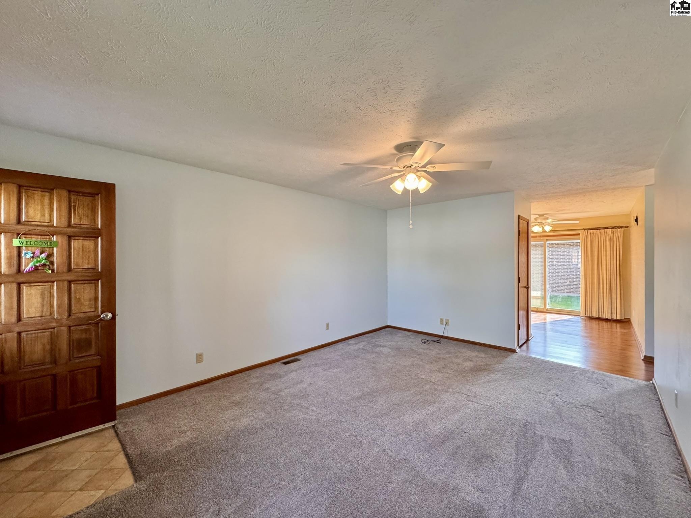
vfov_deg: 85.7
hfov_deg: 102.1
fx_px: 279
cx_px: 346
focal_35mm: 14
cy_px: 259
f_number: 2.2
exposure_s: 1/120
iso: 320
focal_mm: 2.22
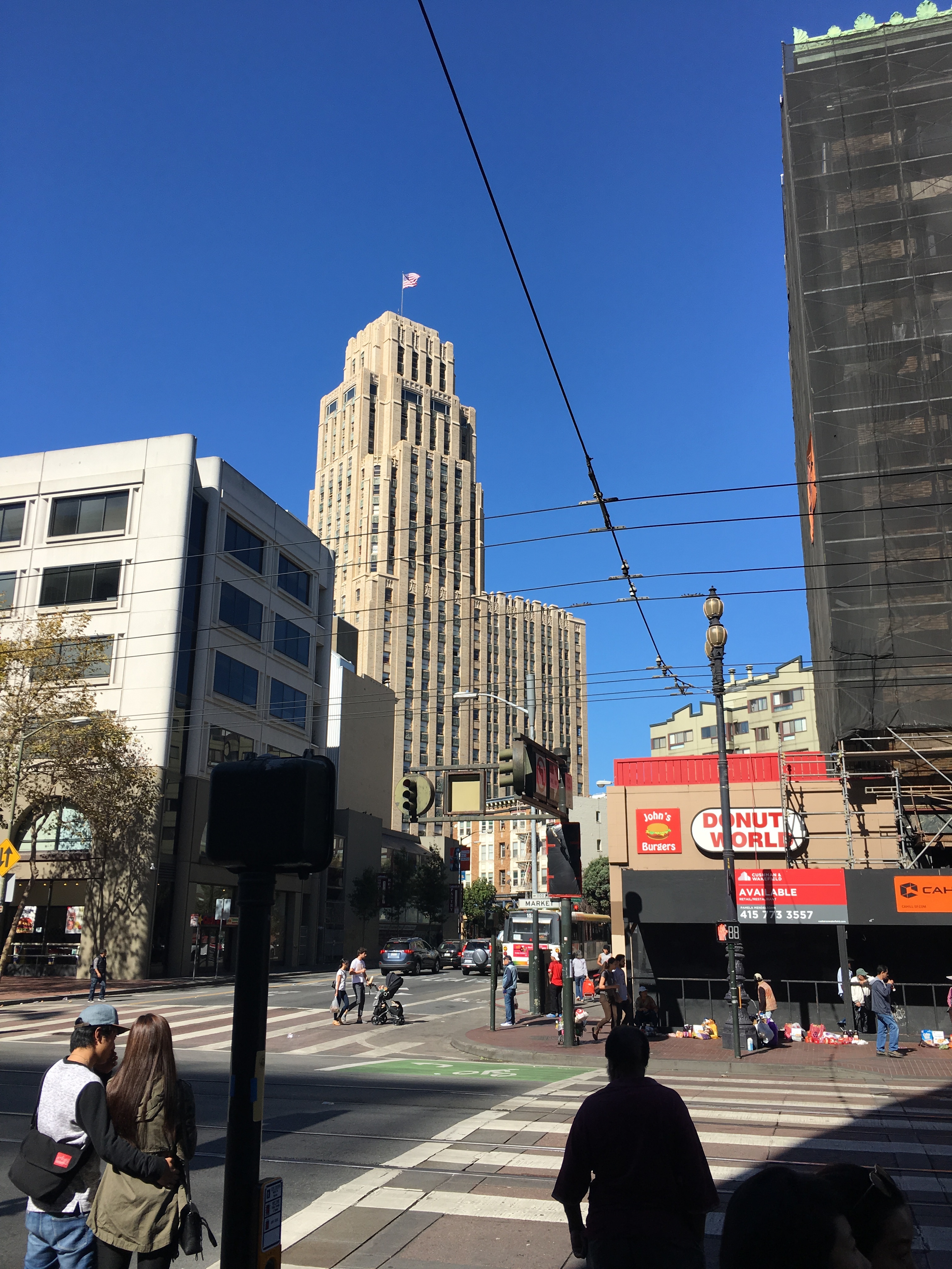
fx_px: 1063
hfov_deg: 48.2
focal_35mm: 29
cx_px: 476
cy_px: 634
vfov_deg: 61.7
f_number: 2.2
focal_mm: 4.15
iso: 25
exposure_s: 1/1425
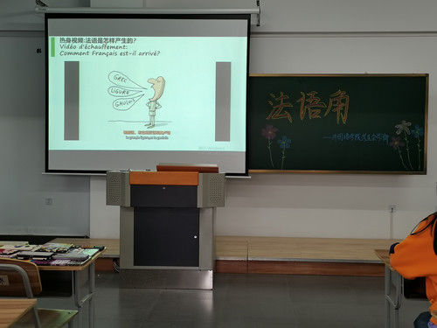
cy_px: 164
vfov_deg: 33.6
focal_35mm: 43
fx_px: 543
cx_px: 218
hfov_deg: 43.9
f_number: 1.8
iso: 200
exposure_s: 1/50
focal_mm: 5.58
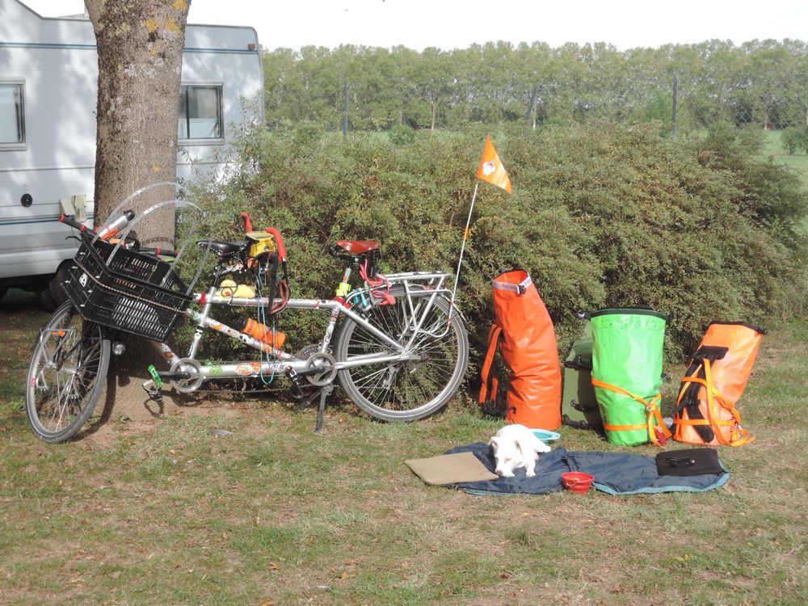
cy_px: 303
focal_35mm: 67
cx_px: 404
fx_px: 1564
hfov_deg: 29.0
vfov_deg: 21.9
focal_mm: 14.3
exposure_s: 1/100
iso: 360
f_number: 5
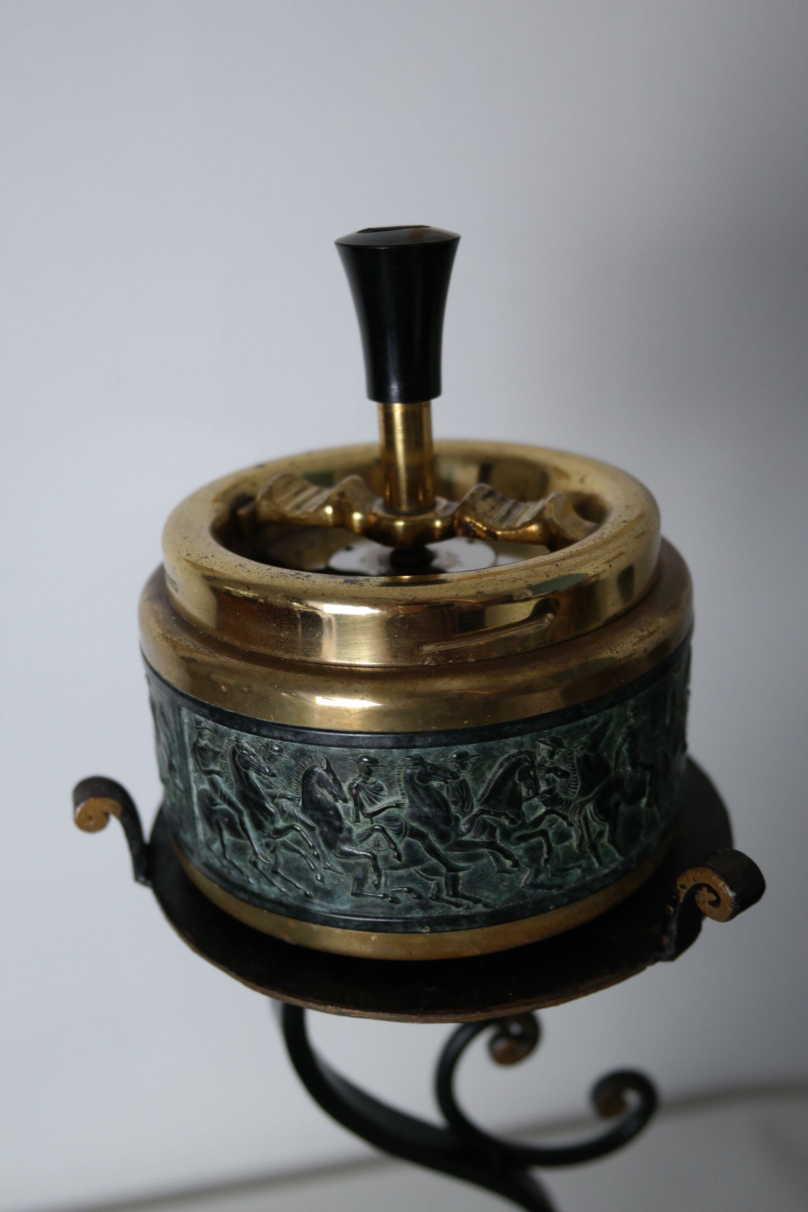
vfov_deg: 53.1
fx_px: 1212
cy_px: 606
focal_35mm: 36
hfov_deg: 36.9
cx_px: 404
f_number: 3.5
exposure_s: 1/50
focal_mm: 24
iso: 400
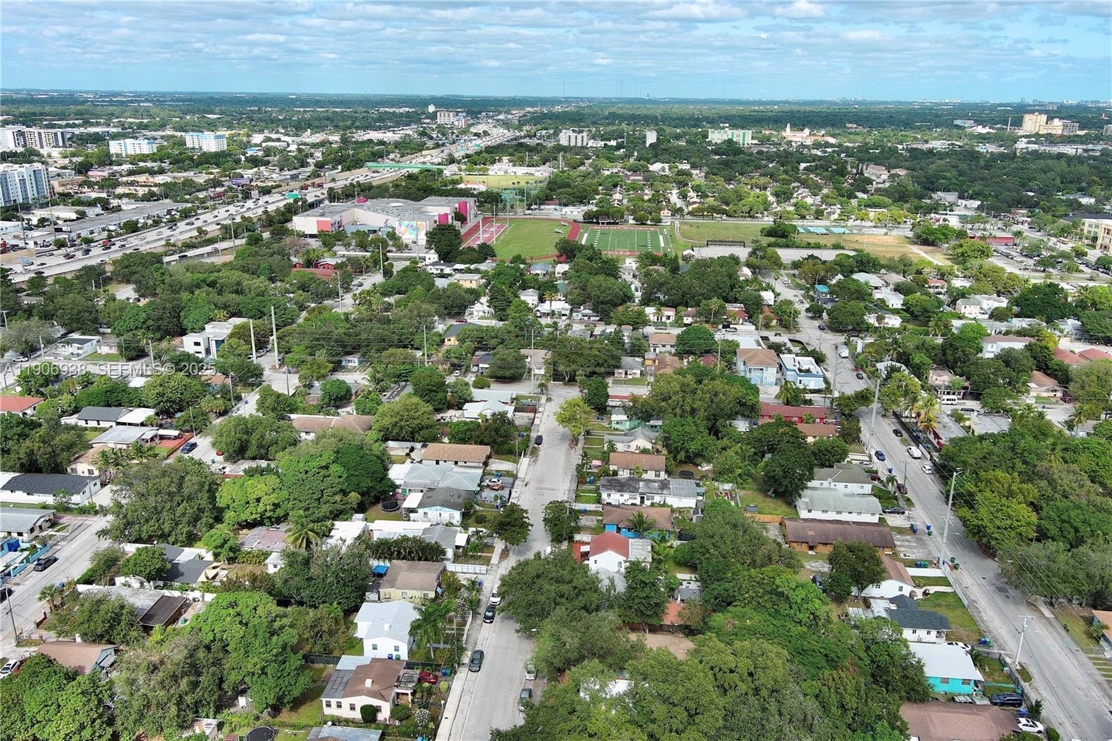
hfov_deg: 63.7
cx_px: 556
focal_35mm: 29
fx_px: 896
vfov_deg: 44.9
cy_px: 370
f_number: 2.8
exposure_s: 1/1142
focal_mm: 10.57
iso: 101
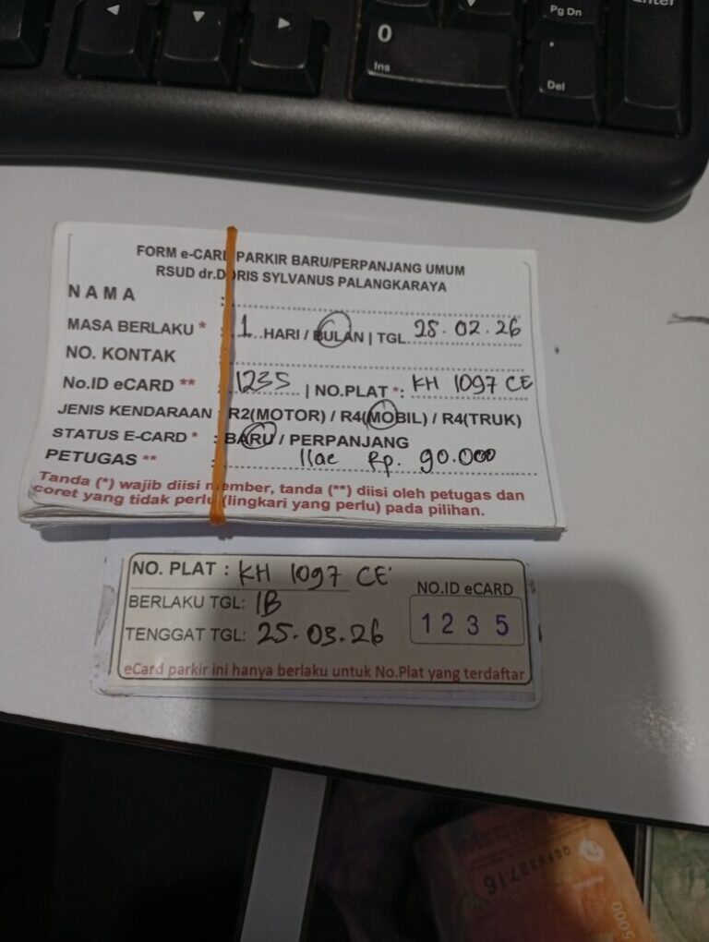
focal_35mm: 27
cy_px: 471
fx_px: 736
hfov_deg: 51.5
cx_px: 354
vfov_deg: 65.2
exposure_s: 1/33.3
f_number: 1.8
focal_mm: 3.98
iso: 328
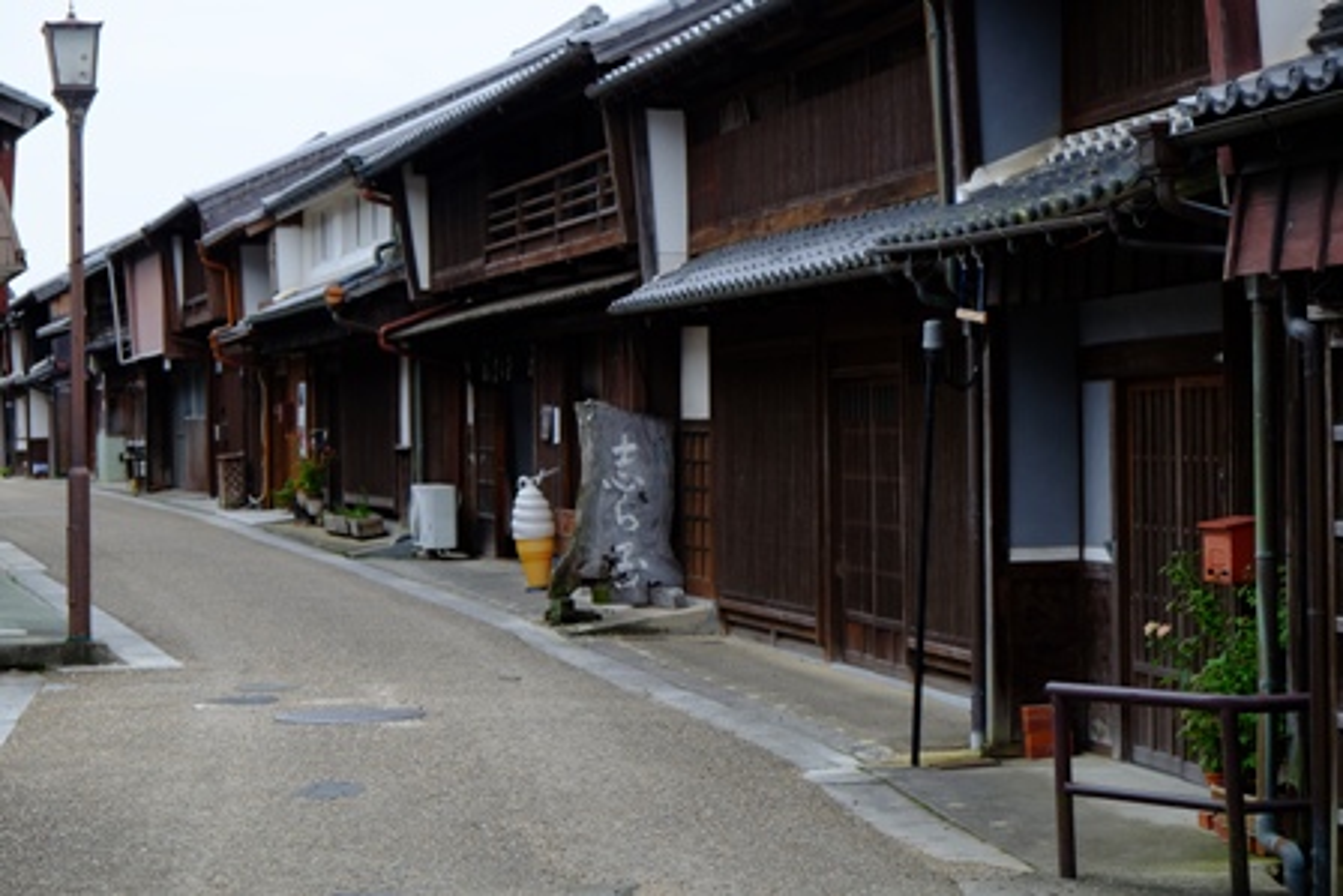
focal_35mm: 83
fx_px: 3097
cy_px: 448
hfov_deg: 24.5
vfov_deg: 16.5
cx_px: 672
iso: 400
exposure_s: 1/320
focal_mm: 55
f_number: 5.6
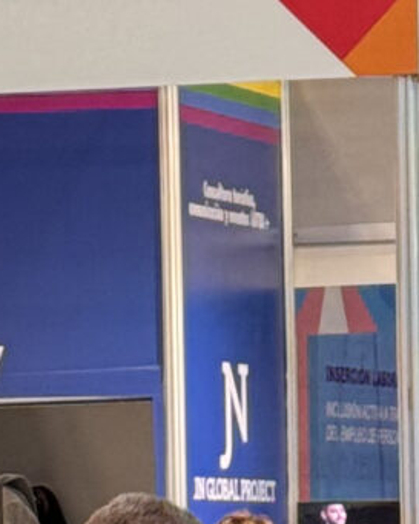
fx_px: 5454
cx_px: 506
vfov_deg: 5.5
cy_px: 37
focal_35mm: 352
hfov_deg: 4.4
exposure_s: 1/50
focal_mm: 6.76
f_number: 1.78
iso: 80
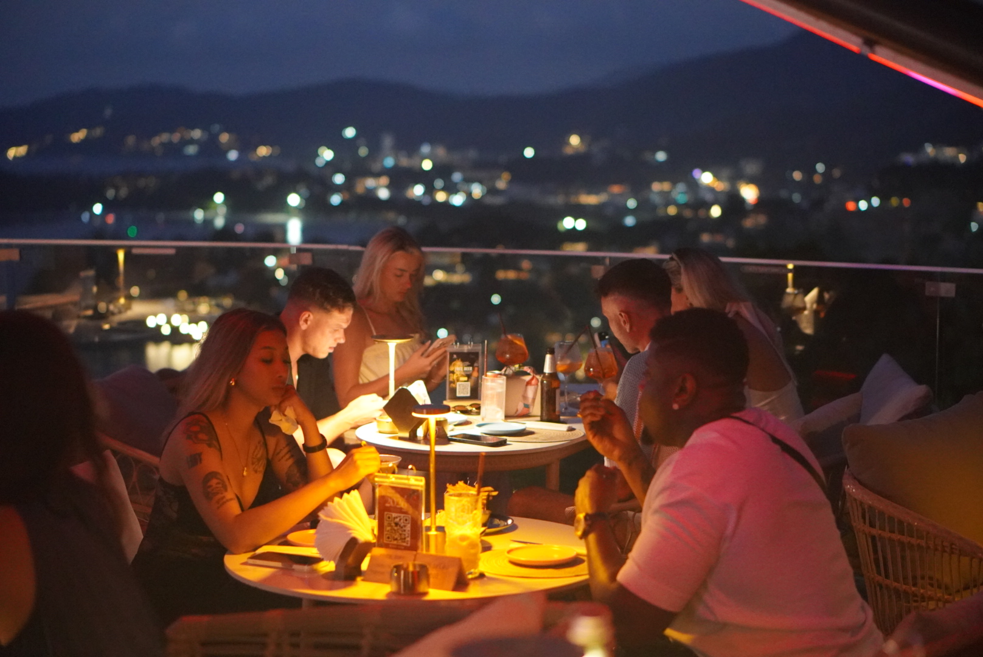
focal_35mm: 75
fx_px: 2049
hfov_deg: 27.0
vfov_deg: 18.2
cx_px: 492
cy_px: 328
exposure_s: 1/160
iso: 6400
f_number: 2
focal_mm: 50
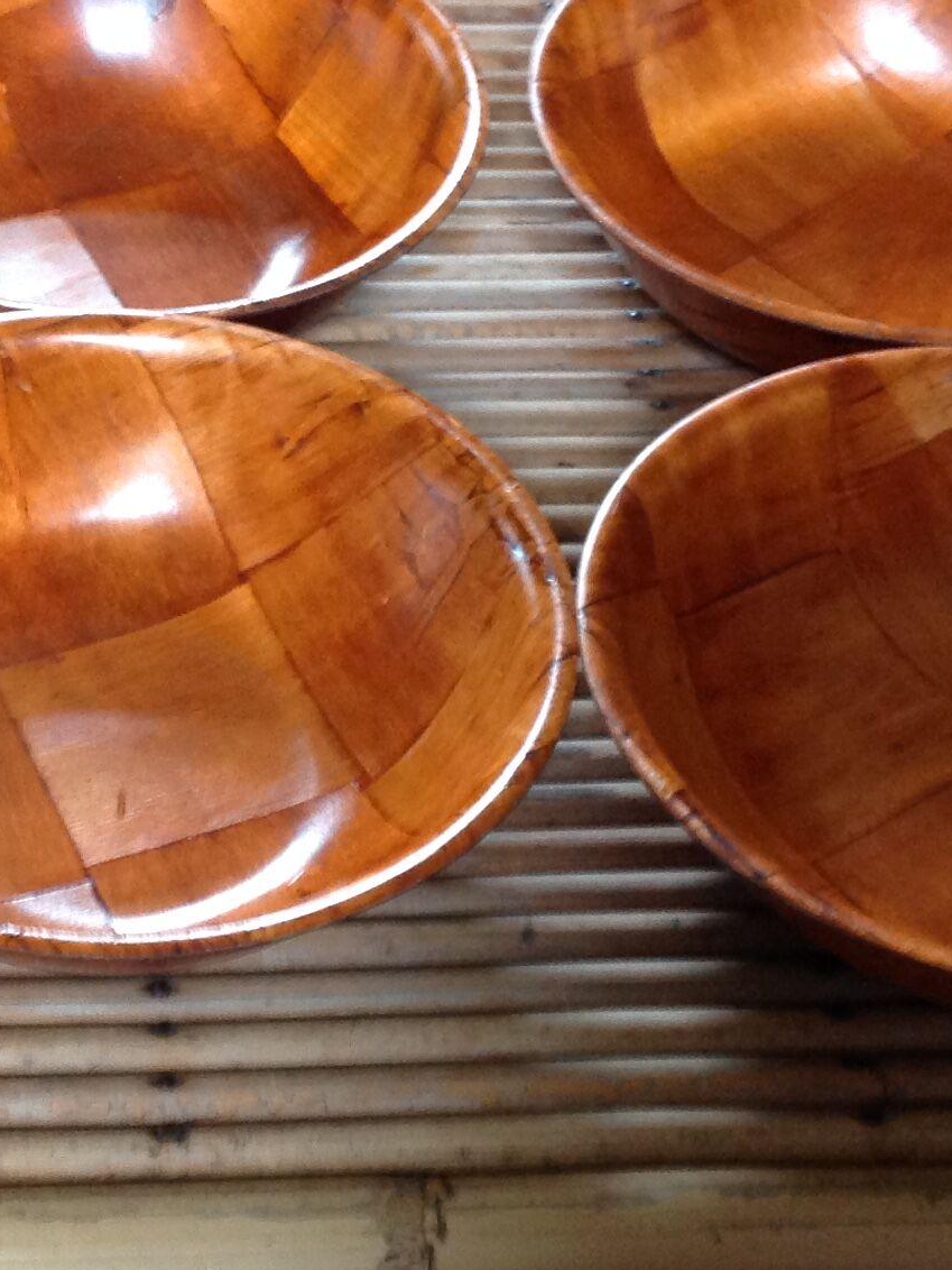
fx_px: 2934
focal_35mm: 80
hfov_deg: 18.2
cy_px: 674
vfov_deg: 24.4
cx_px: 132
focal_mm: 4.28
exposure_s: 1/15
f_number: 2.4
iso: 160
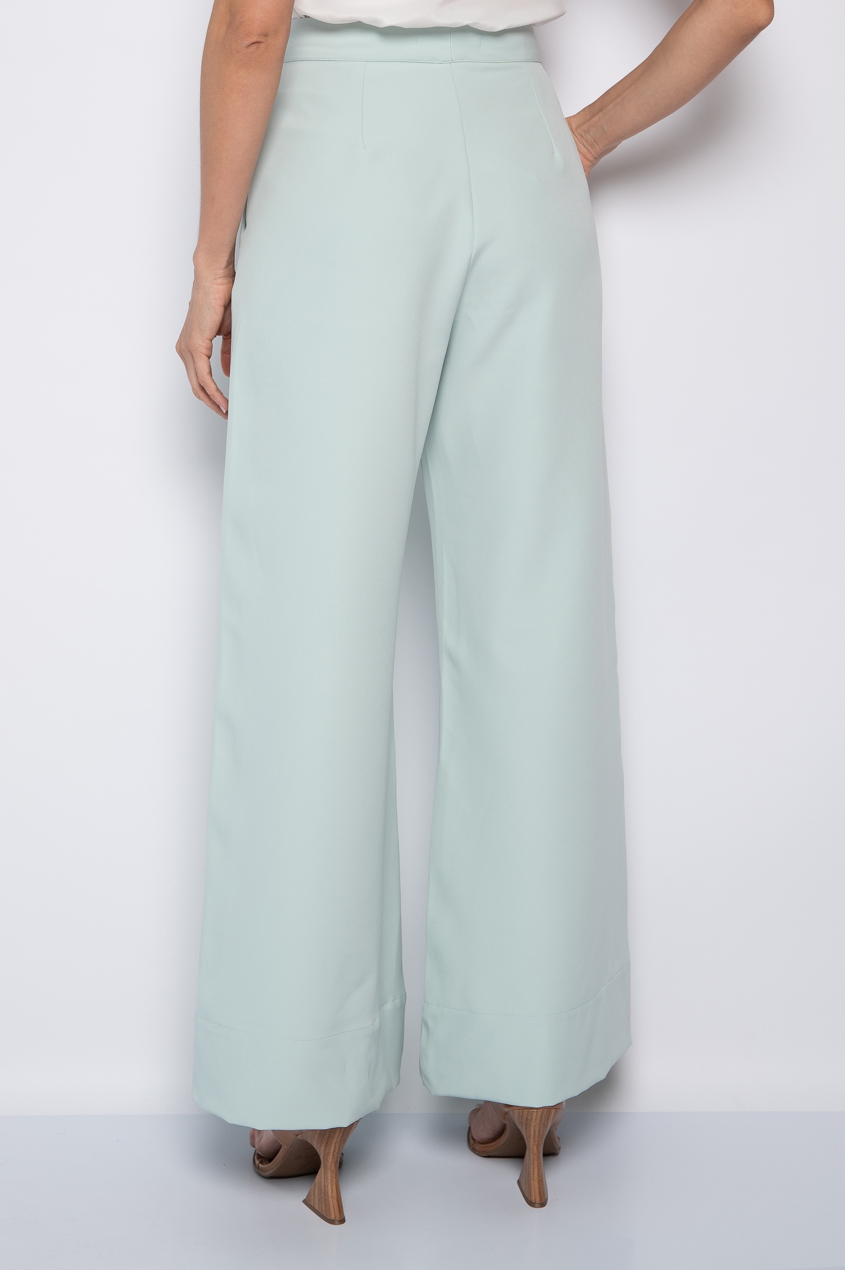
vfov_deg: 39.6
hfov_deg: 27.0
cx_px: 422
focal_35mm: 50
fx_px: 1762
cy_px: 635
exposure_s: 1/160
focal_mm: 50
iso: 200
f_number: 5
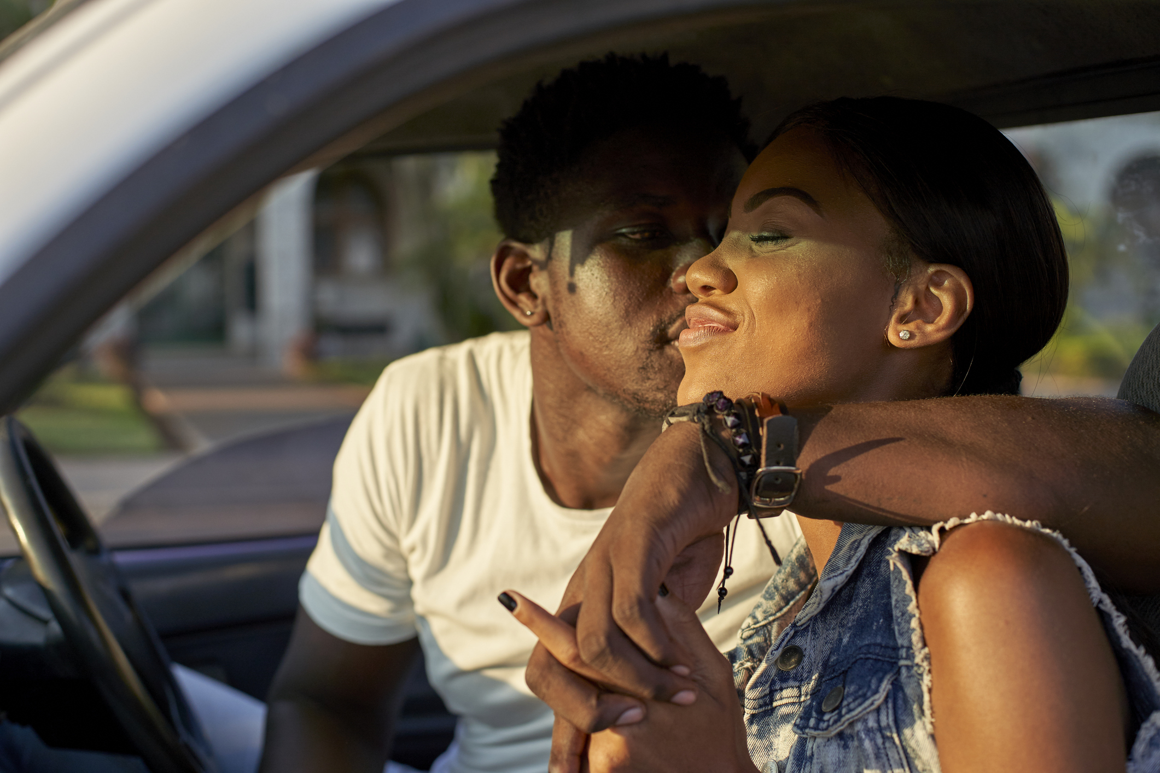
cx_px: 580
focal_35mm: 50
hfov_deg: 39.6
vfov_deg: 27.0
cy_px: 386
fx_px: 1611
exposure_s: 1/1250
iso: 320
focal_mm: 50
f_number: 3.5
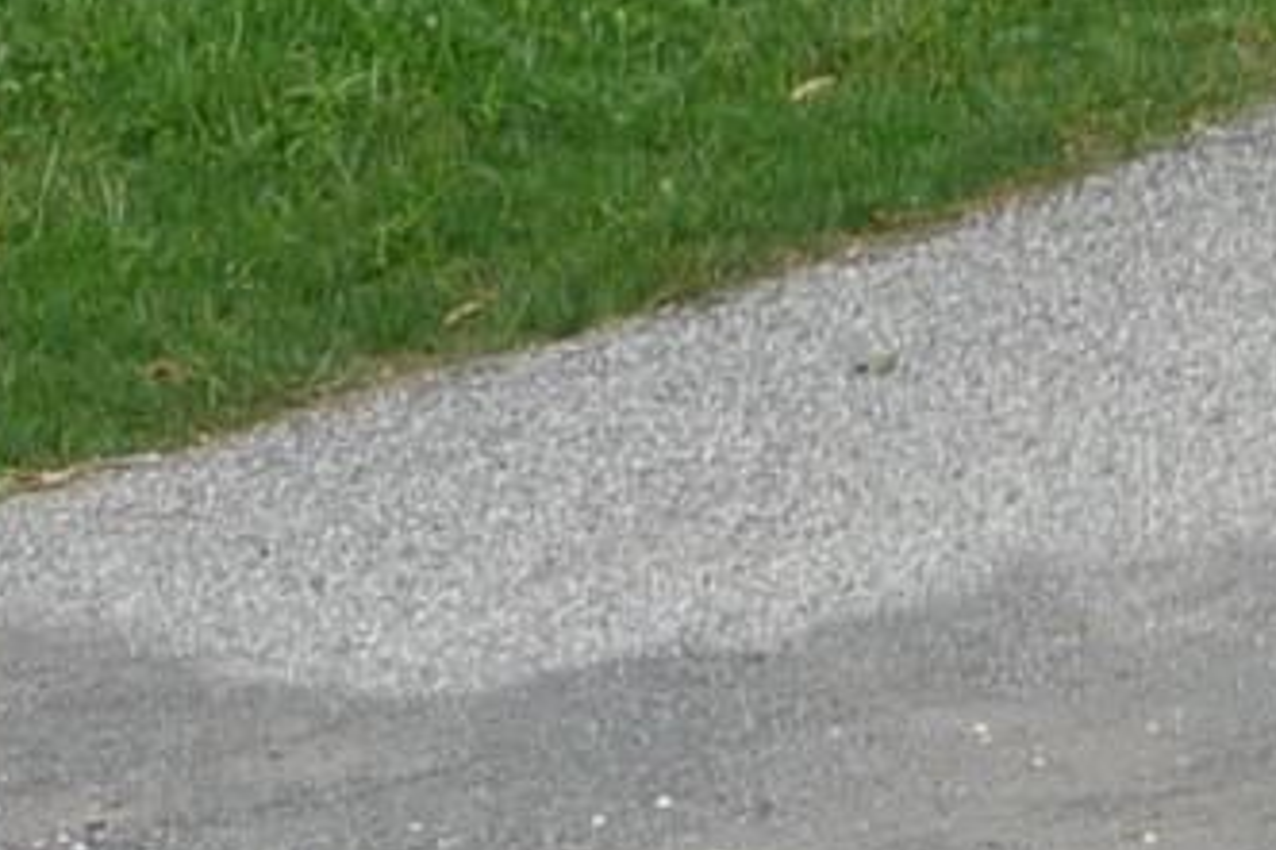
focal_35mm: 186
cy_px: -1373
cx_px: 2590
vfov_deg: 6.9
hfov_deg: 10.2
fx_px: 6589
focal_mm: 4.7
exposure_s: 1/400
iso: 100
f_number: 3.3
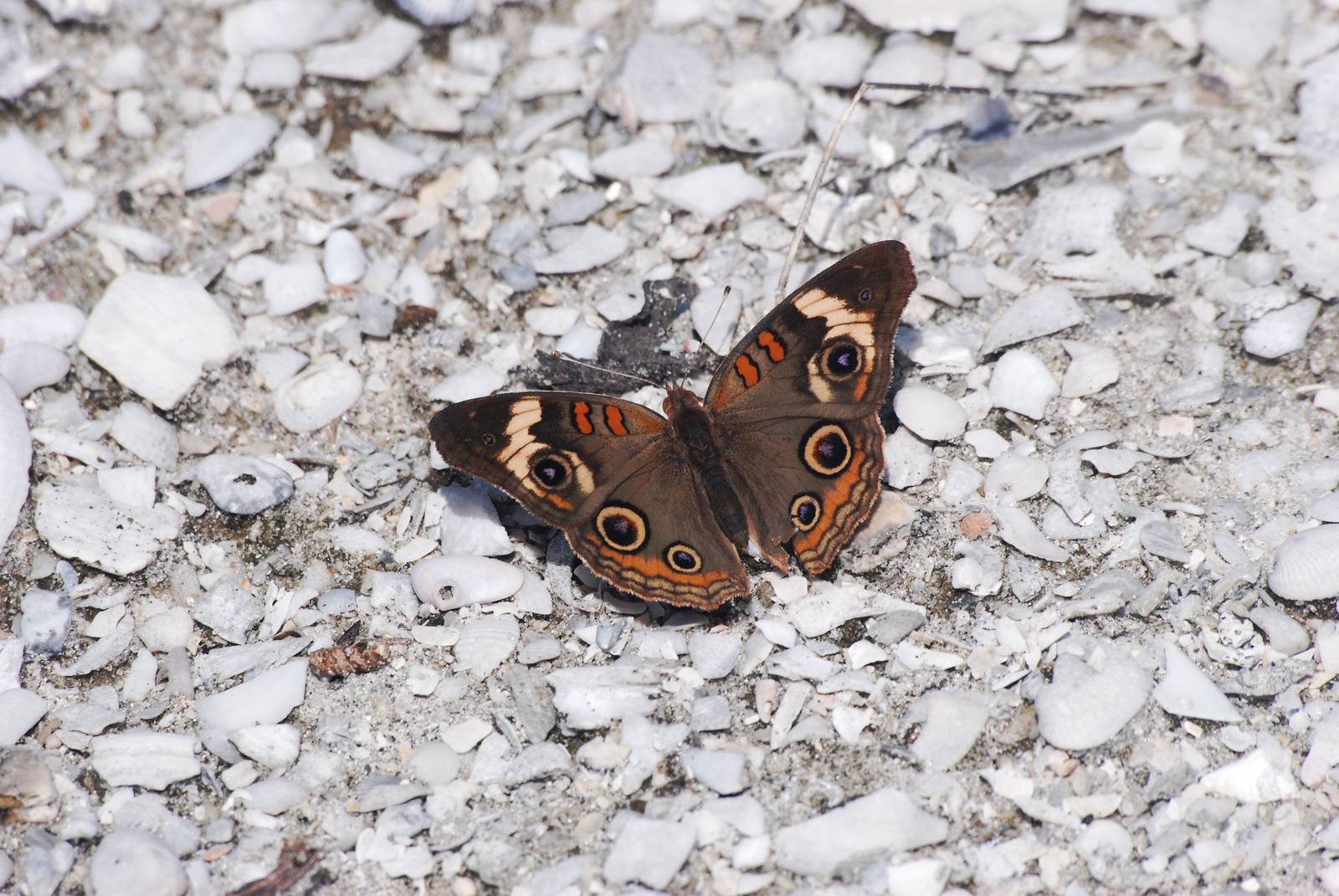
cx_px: 670
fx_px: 16757
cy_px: 448
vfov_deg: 3.1
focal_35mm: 450
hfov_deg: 4.6
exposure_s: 1/500
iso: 400
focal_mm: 300
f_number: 11
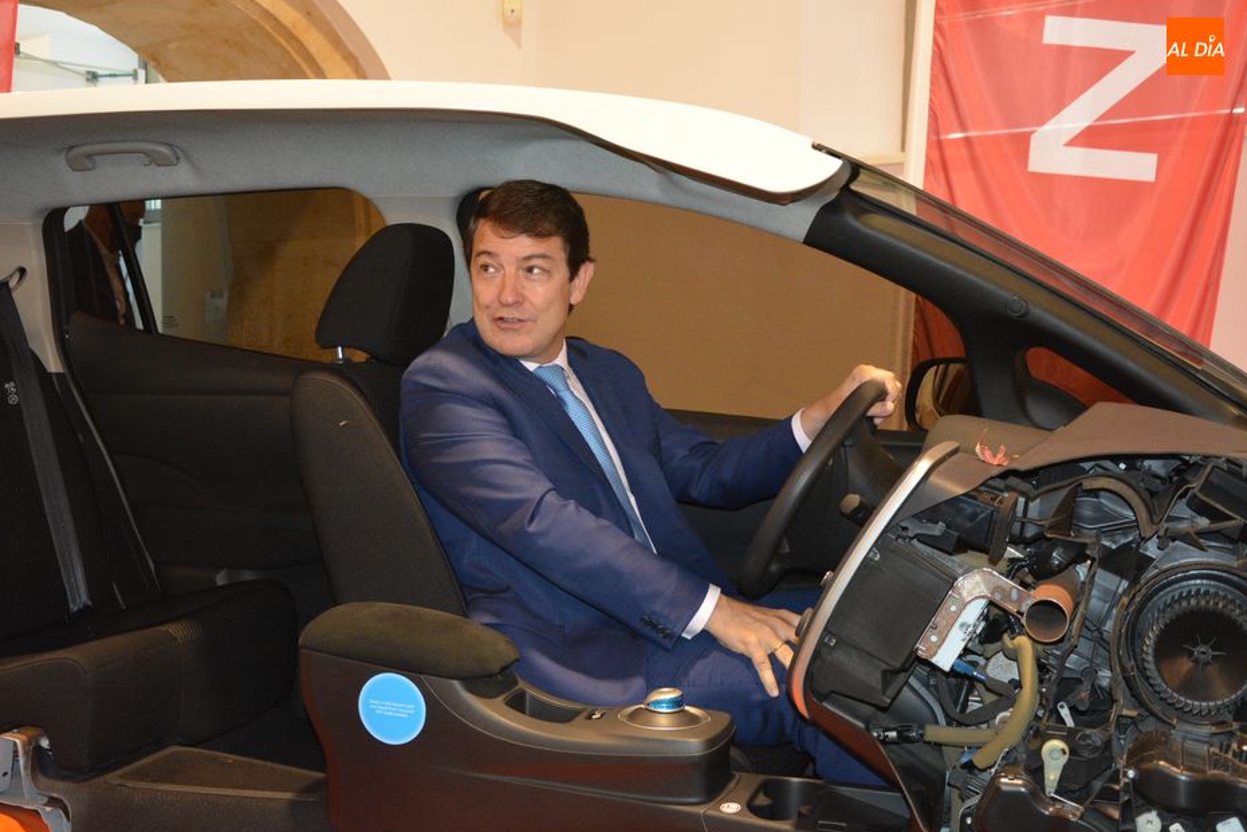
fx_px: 1593
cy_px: 417
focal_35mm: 46
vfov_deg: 29.2
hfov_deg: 42.7
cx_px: 615
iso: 2800
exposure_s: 1/60
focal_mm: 30
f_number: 4.2
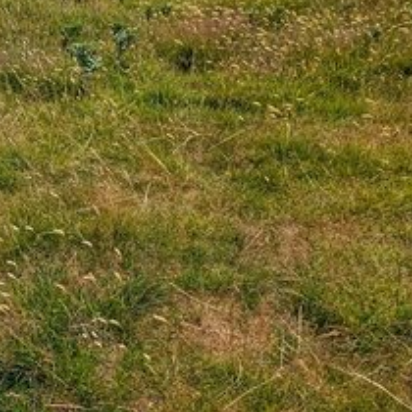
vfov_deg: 34.1
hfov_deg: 30.0
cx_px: -88
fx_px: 646
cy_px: 340
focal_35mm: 48
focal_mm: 2.35
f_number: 2.2
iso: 53
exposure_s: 1/2299
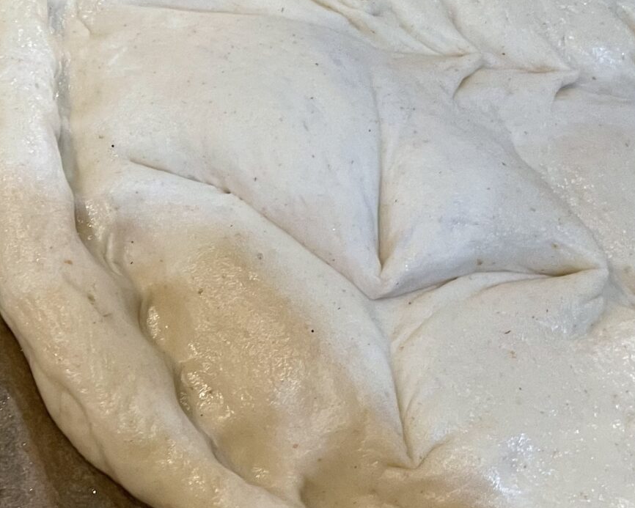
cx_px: -117
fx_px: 1410
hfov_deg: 23.3
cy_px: 217
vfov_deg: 20.4
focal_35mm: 75
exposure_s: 1/50
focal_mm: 4.2
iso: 100
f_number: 1.6
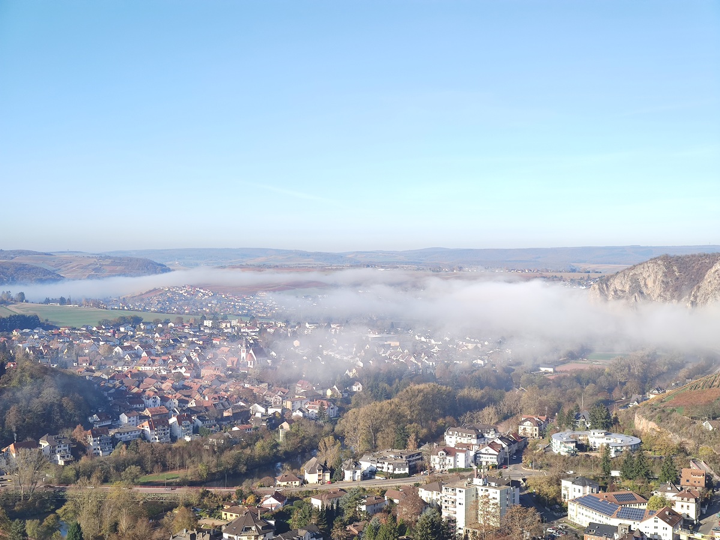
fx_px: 853
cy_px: 270
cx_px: 360
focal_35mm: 41
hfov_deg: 45.8
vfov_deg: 35.1
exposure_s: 1/1000
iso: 100
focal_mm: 8.16
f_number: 2
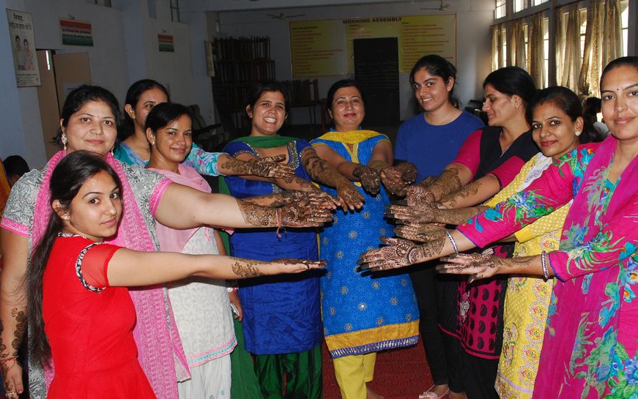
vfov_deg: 35.4
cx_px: 336
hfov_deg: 54.0
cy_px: 204
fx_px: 626
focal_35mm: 36
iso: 400
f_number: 6.3
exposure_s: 1/125
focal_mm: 20
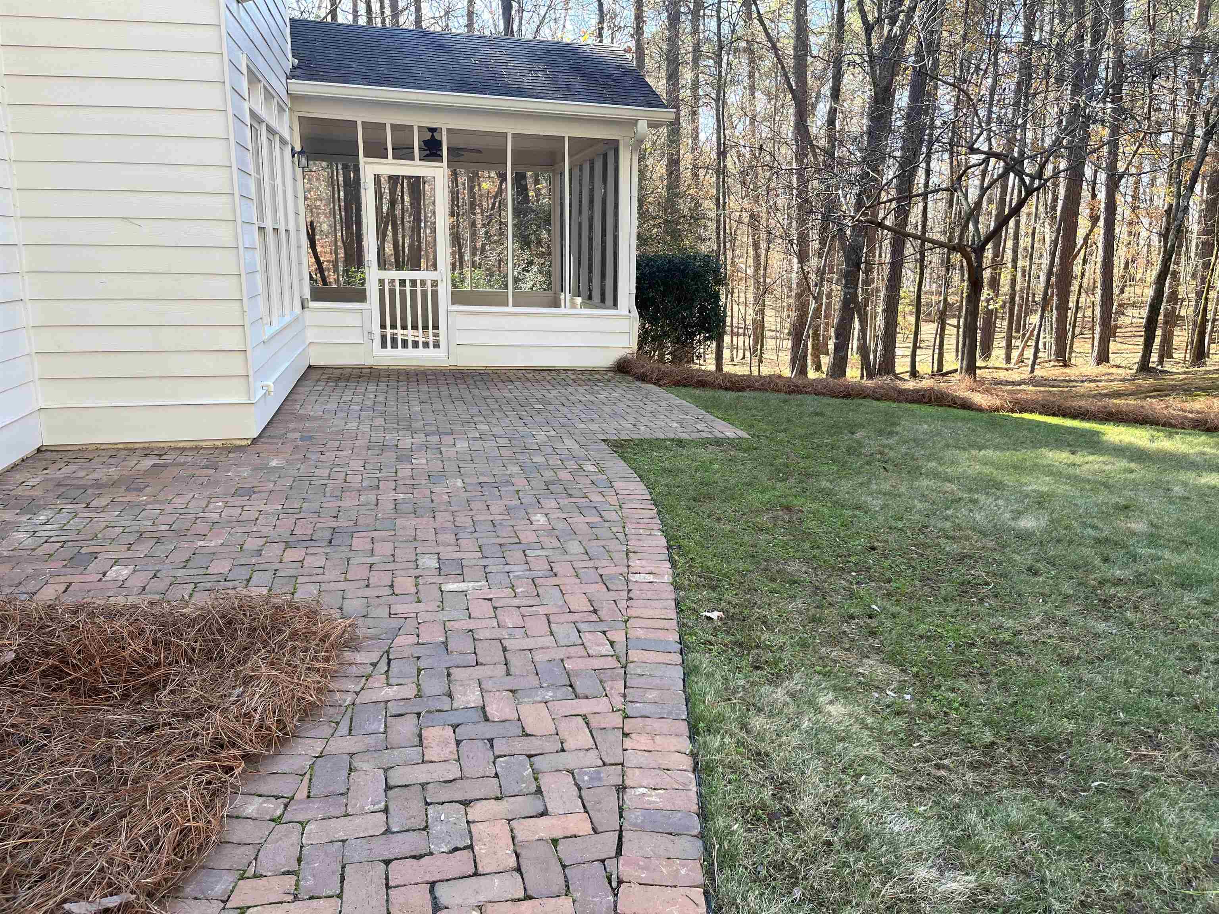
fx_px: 916
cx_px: 610
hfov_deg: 67.3
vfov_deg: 53.1
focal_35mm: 26
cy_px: 457
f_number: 1.6
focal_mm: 5.1
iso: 50
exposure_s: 1/172
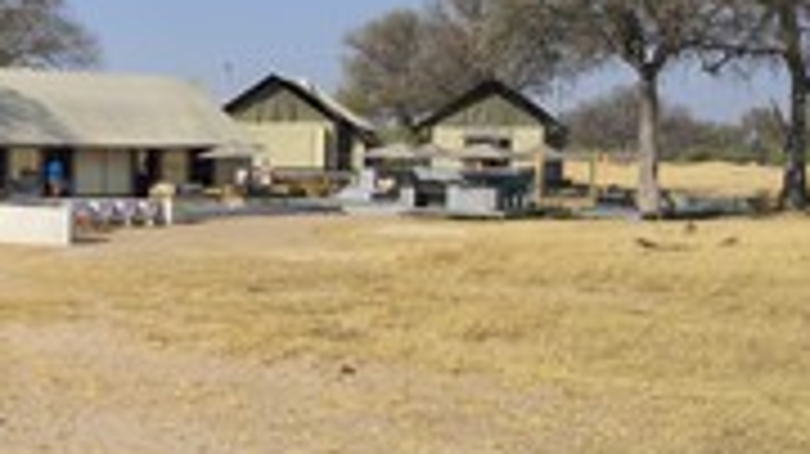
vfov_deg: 16.9
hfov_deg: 28.3
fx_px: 1524
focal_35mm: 71
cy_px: 279
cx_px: 40
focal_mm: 29
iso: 200
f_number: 20
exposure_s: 1/125
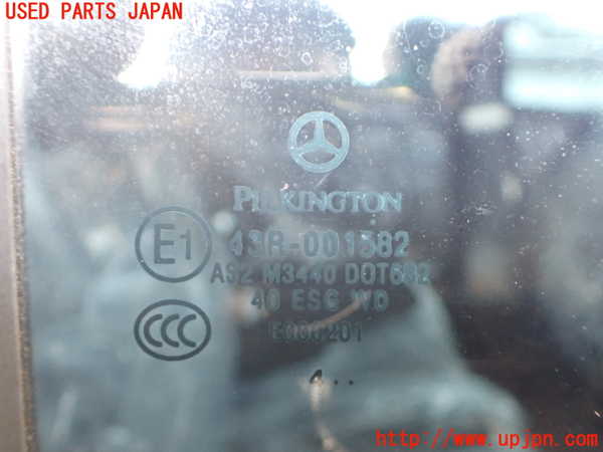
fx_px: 523
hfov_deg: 60.0
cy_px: 226
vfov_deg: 46.8
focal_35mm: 30
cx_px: 302
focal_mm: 5.4
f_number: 2.3
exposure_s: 1/30
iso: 1000
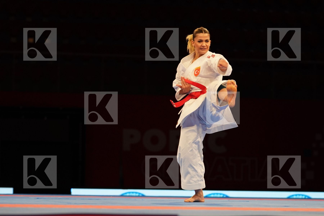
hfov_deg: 13.7
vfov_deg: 9.1
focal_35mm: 150
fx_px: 1350
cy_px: 108
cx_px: 162
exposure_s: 1/500
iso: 1250
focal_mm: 100
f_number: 2.8
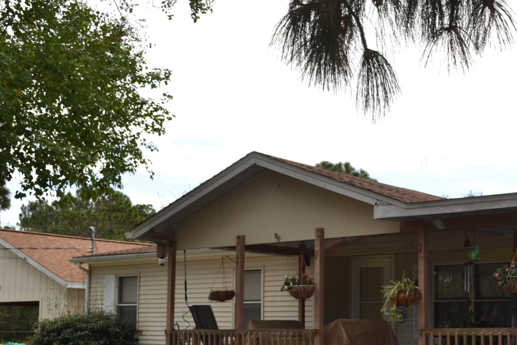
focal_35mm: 60
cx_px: 345
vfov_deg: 22.5
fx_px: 862
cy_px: 240
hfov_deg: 33.1
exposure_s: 1/200
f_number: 8
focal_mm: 26
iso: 100
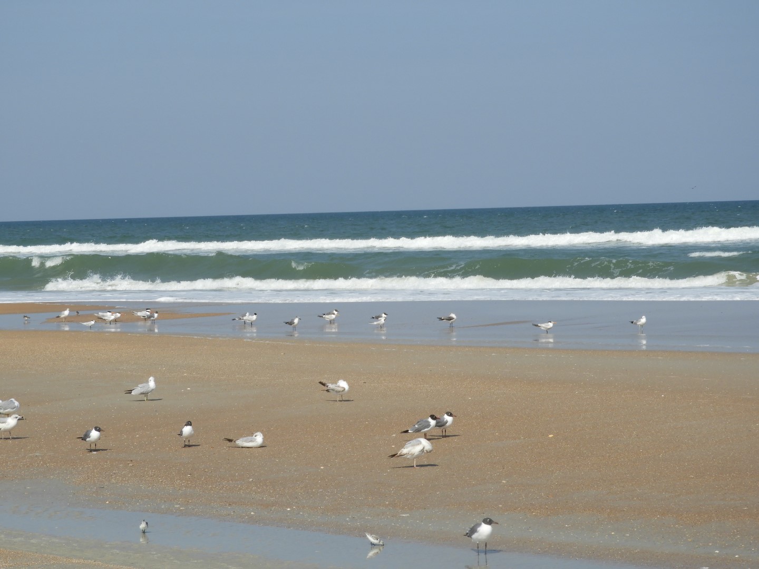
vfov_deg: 11.0
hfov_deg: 14.6
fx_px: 2960
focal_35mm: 135
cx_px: 380
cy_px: 284
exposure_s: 1/1000
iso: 100
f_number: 5
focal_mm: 24.2
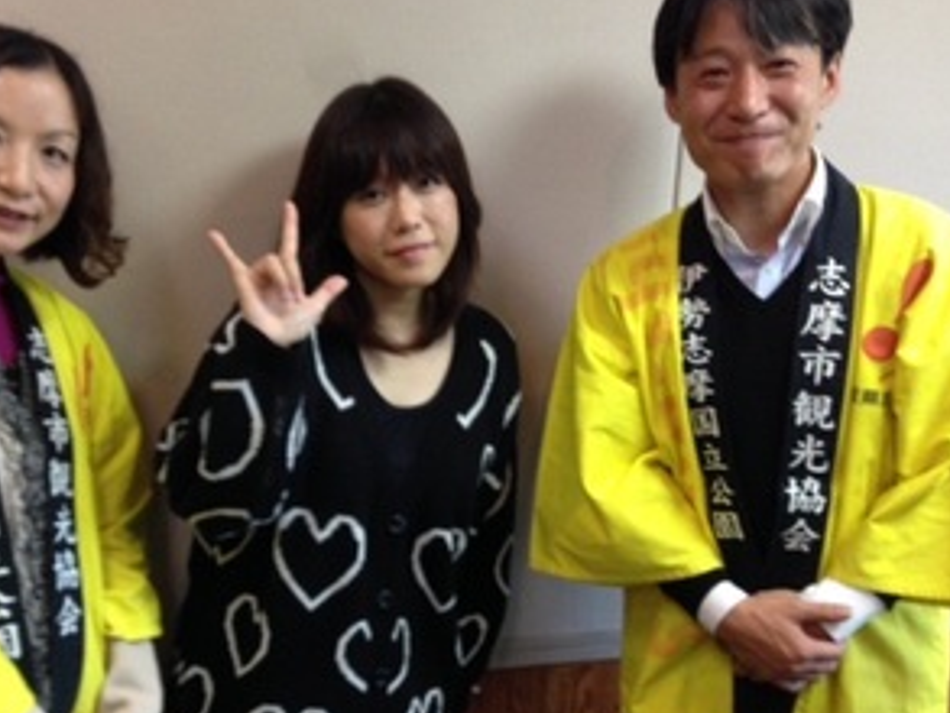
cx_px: 373
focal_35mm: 45
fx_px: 1235
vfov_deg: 32.1
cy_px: 415
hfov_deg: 41.8
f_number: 2.4
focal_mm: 4.12
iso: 160
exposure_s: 1/20
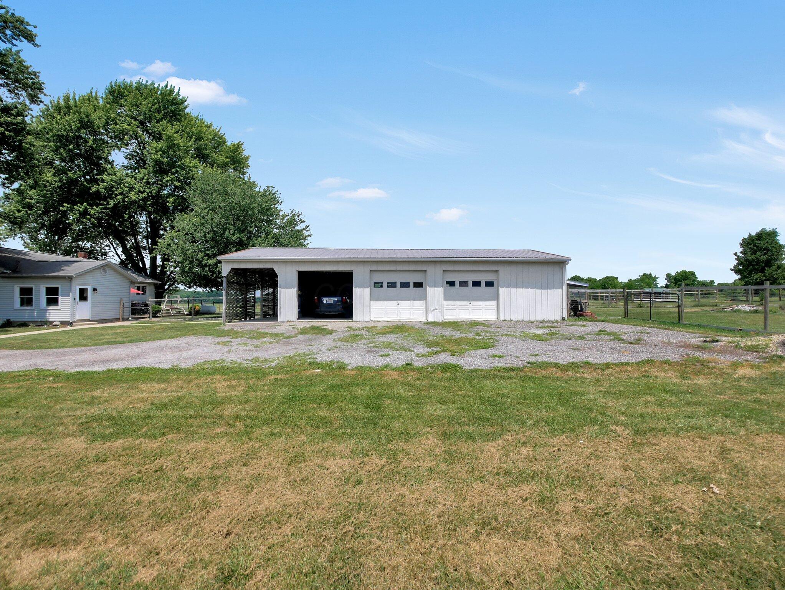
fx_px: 318
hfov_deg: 102.0
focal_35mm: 14
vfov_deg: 85.7
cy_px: 295
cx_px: 392
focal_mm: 7
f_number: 7.1
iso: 800
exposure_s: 1/1600
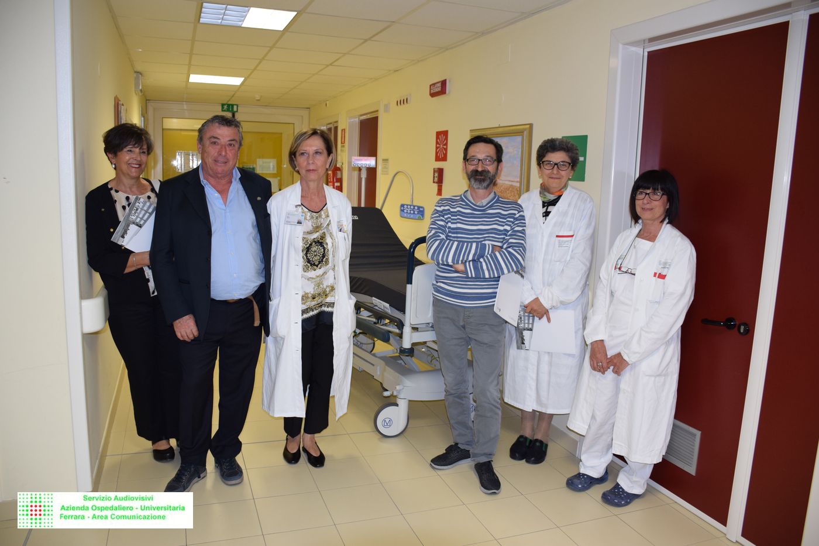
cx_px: 410
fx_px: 614
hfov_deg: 67.4
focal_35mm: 27
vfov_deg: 47.9
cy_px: 273
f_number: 4.5
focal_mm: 18
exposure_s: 1/80
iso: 800
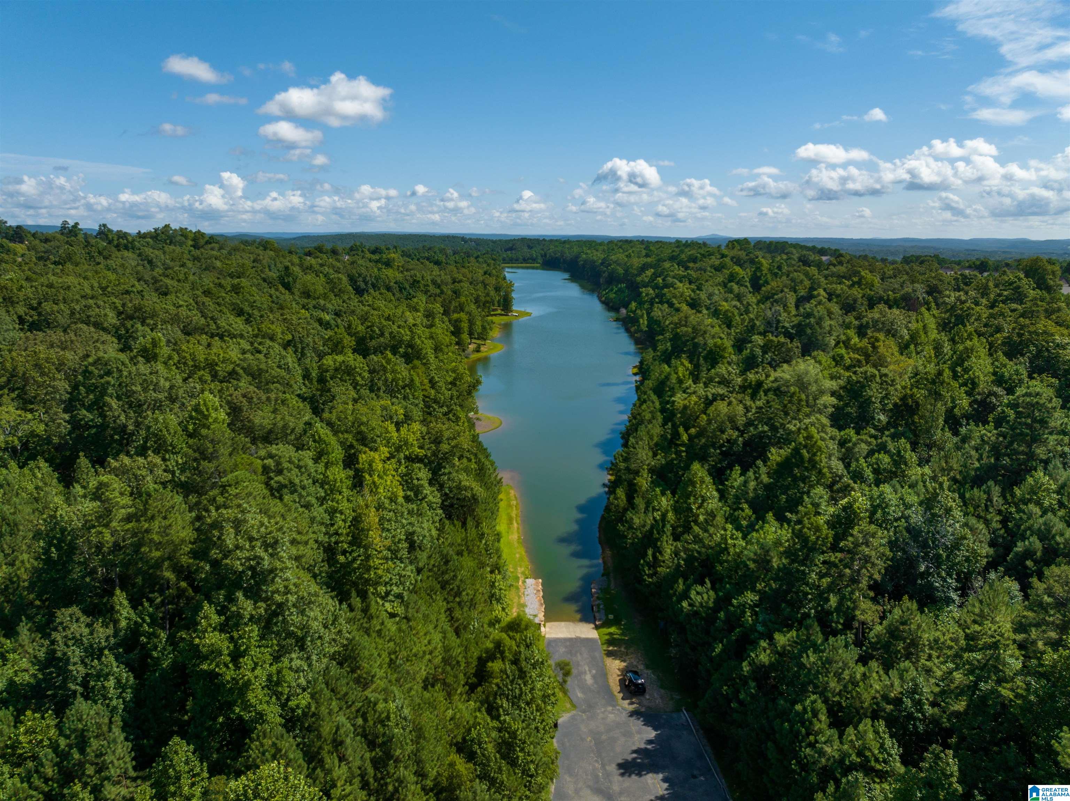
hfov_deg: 71.6
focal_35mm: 24
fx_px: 741
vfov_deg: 56.8
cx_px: 535
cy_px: 400
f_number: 2.8
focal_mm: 12.29
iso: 170
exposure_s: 1/500
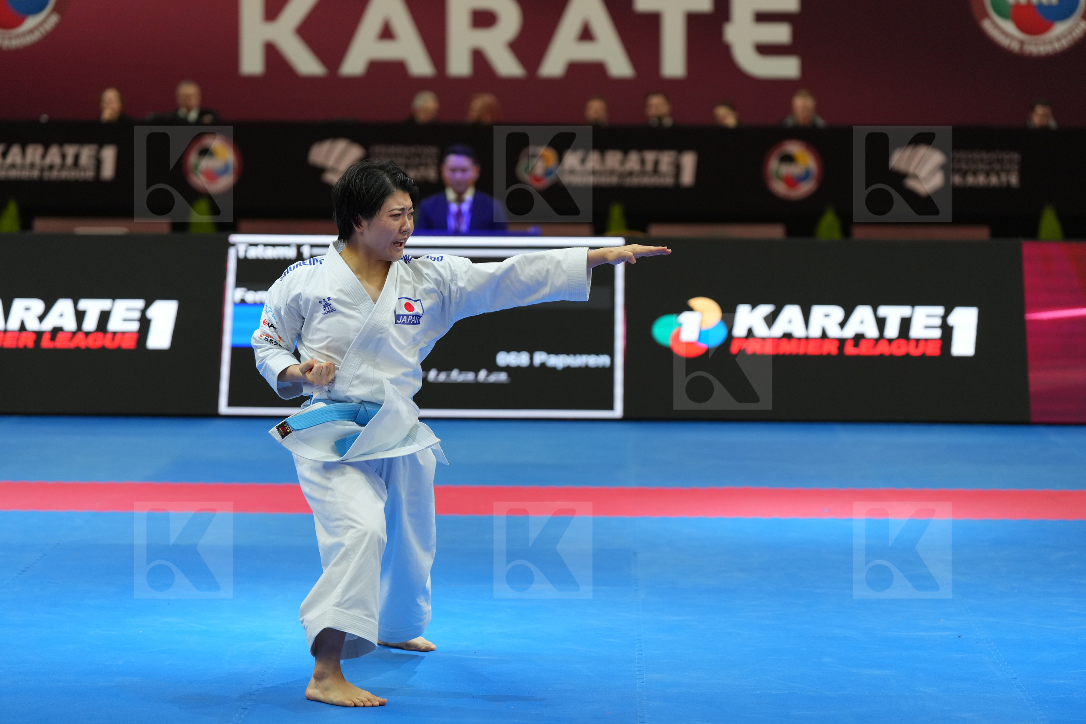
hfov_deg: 18.4
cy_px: 362
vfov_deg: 12.3
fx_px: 3348
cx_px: 543
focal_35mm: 111
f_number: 2.8
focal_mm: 111
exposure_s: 1/1000
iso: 1250
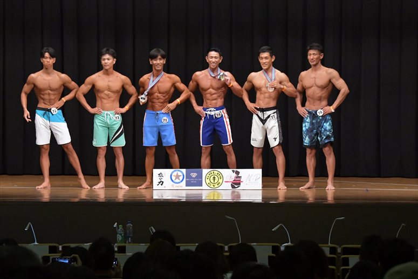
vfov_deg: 10.2
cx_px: 209
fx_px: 1567
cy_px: 140
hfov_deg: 15.2
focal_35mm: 135
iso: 6400
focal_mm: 90
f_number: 5.6
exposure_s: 1/400
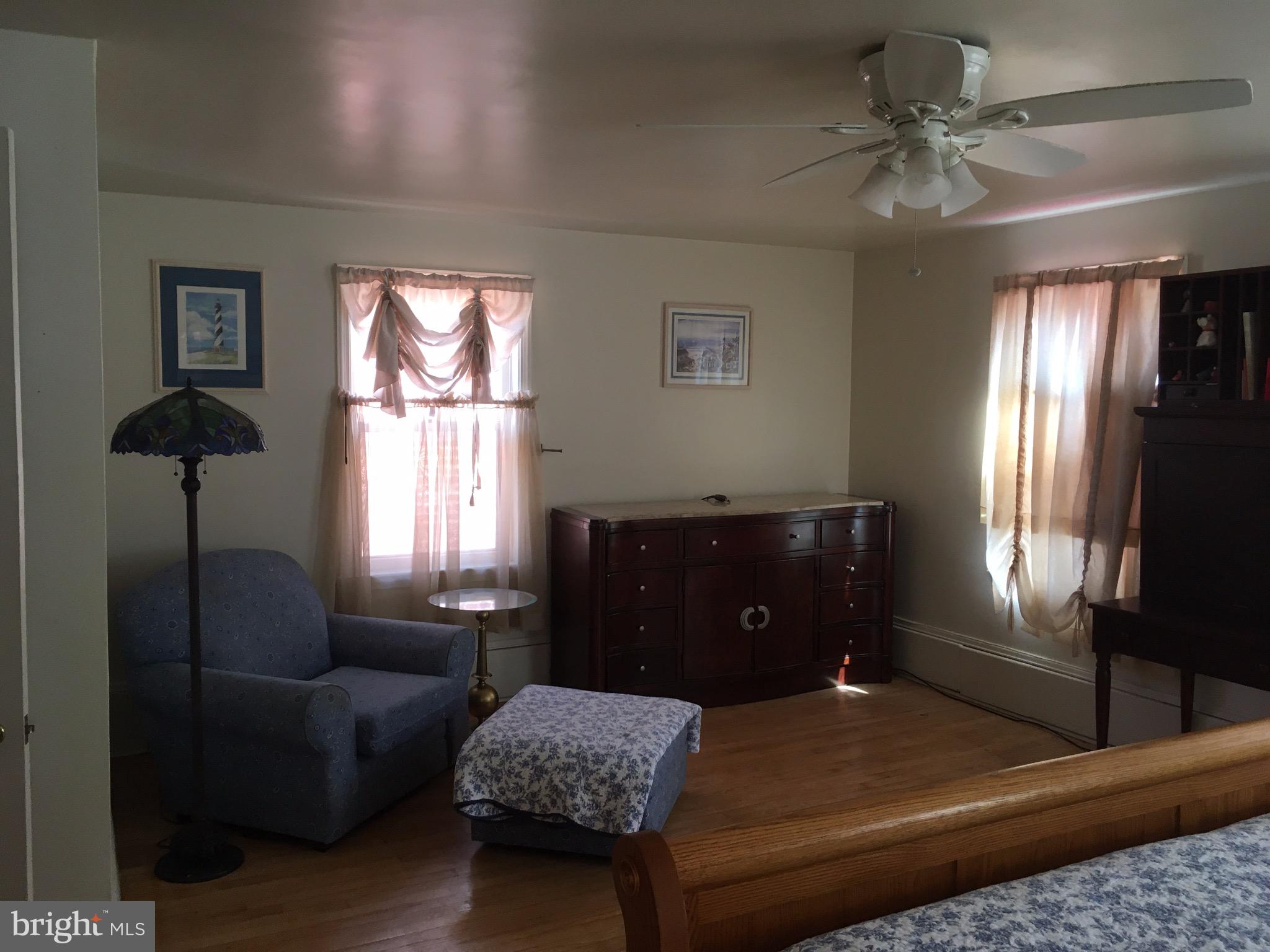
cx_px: 635
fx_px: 1064
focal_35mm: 29
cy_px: 476
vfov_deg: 48.2
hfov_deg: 61.7
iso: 40
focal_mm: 4.15
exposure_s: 1/30
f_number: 2.2
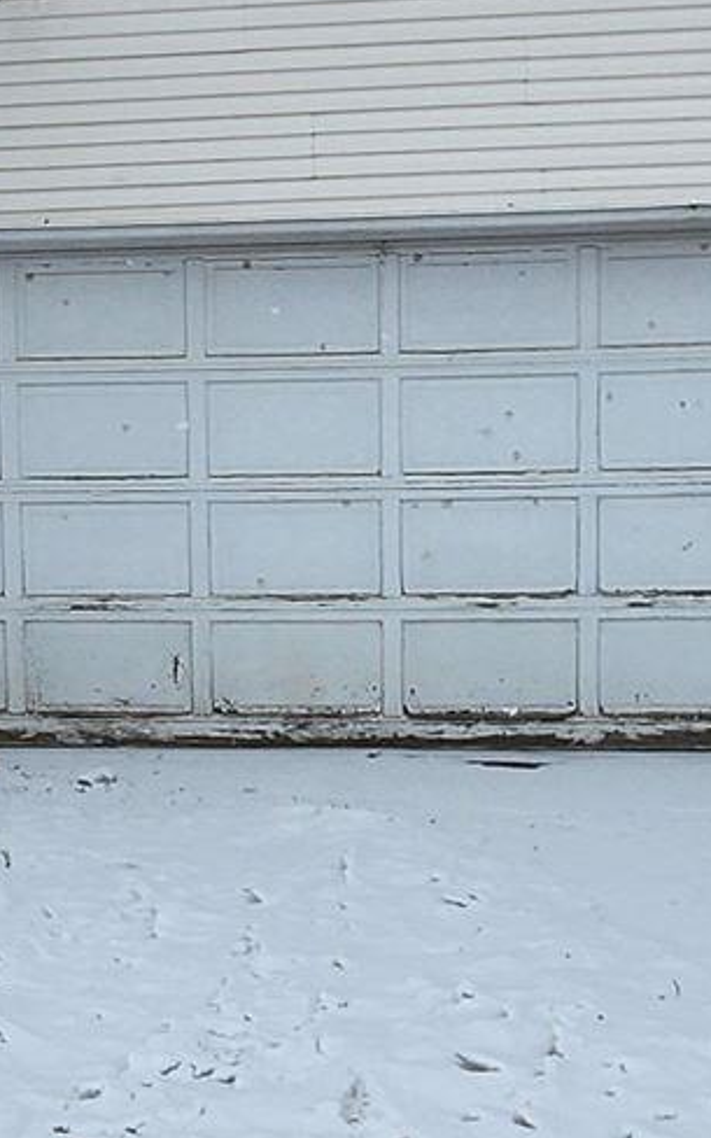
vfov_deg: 31.5
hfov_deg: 19.5
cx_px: 12
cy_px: 567
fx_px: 2015
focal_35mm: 65
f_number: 2.2
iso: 50
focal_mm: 2.2
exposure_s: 1/2882
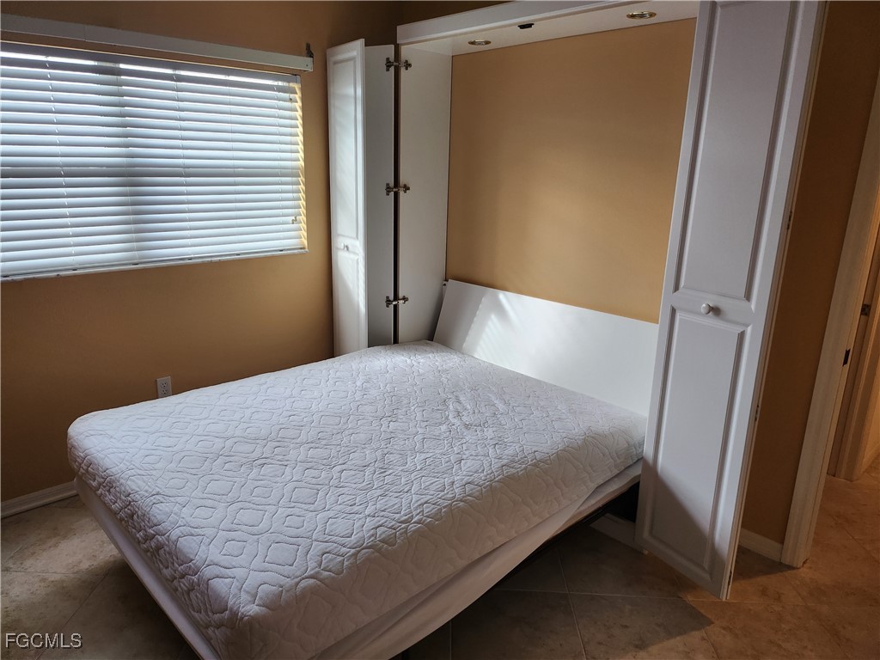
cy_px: 330
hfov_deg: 71.6
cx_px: 440
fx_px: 610
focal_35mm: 24
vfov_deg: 56.8
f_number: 1.8
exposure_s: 1/180
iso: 250
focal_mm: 5
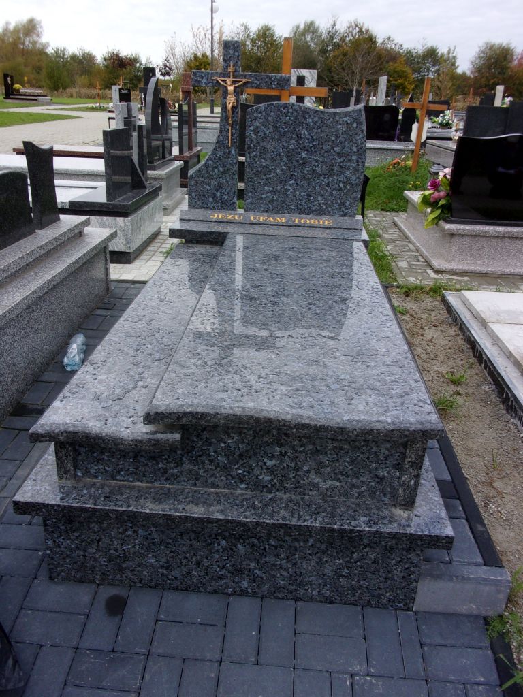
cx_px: 262
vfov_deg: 63.4
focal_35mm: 28
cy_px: 348
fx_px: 564
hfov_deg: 49.7
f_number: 3.9
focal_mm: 5.1
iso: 80
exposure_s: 1/250
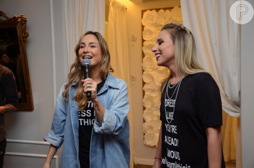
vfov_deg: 34.1
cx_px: 127
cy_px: 84
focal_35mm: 39
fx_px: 275
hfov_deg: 49.6
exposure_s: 1/250
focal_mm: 26
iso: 1000
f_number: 4.5
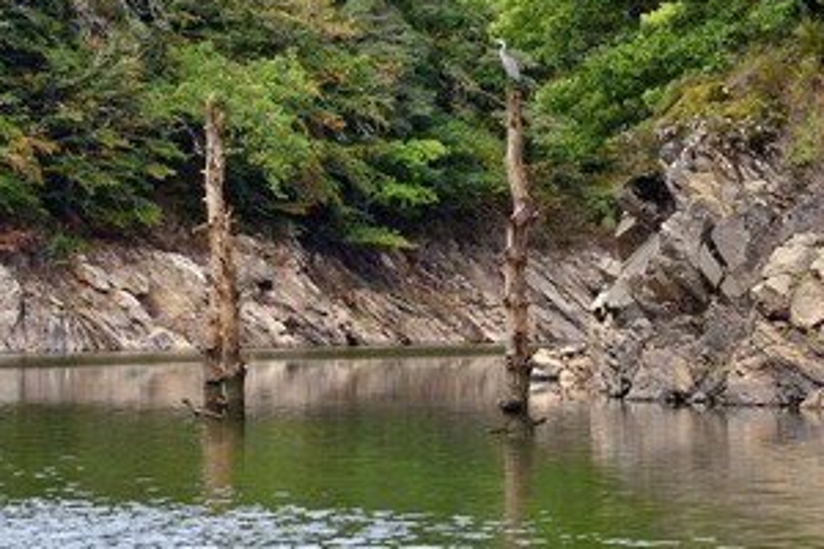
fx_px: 6408
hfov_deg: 7.4
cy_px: 170
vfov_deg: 4.9
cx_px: 305
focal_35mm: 280
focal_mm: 200
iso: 400
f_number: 6.3
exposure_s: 1/640
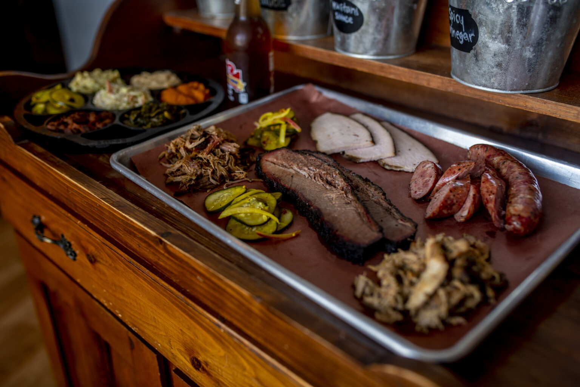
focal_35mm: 35
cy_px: 194
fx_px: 564
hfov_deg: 54.4
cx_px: 290
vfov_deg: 37.9
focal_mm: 35
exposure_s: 1/100
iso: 125
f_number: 2.8
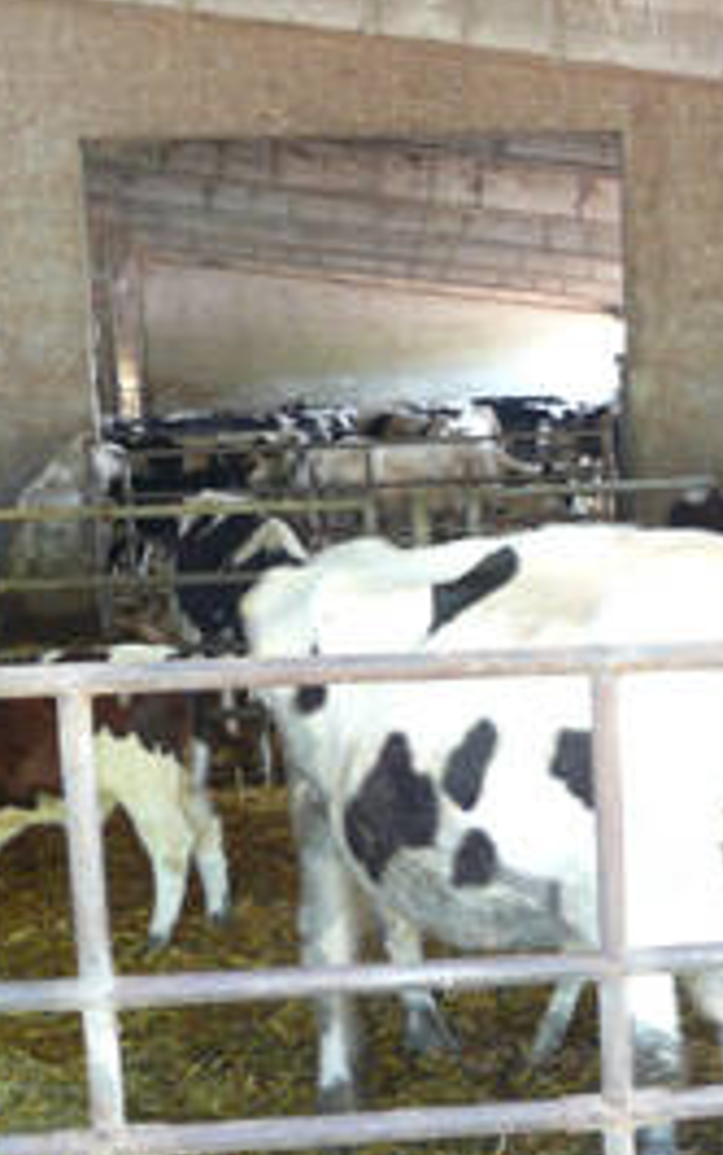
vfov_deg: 36.2
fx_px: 1763
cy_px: 608
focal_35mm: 56
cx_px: 714
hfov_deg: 22.3
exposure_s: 1/4
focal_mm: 4.6
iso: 100
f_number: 2.8
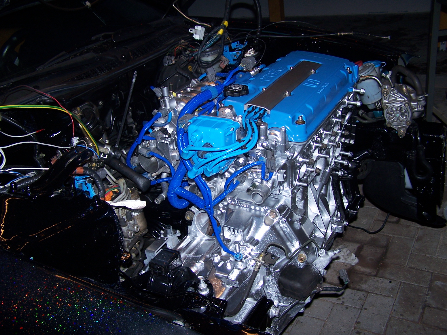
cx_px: 224
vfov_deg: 37.7
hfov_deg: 49.0
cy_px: 168
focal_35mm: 38
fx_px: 491
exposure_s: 1/60
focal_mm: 6.3
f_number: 2.8
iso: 80
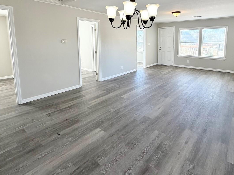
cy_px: 58
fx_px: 142
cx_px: 124
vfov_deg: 61.8
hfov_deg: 78.9
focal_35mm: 21
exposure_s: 1/120
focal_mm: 2.22
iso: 80
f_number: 2.2
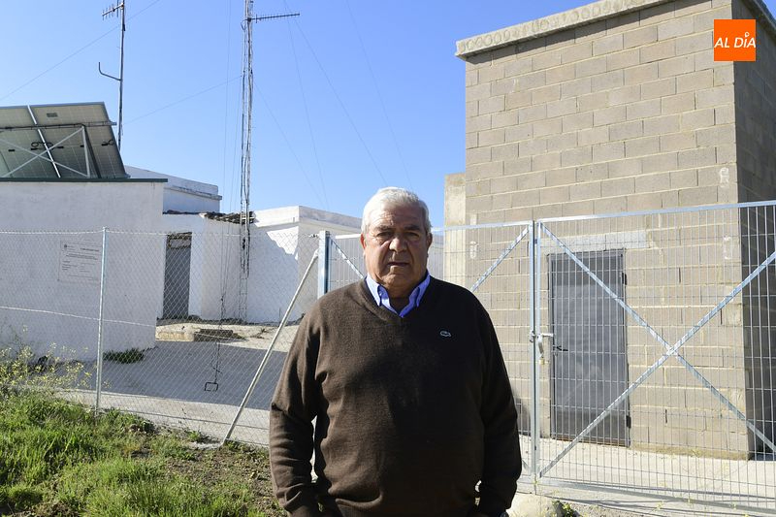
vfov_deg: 36.9
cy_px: 258
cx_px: 388
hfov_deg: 53.1
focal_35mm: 36
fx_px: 776
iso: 160
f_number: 9
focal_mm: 24
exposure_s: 1/160
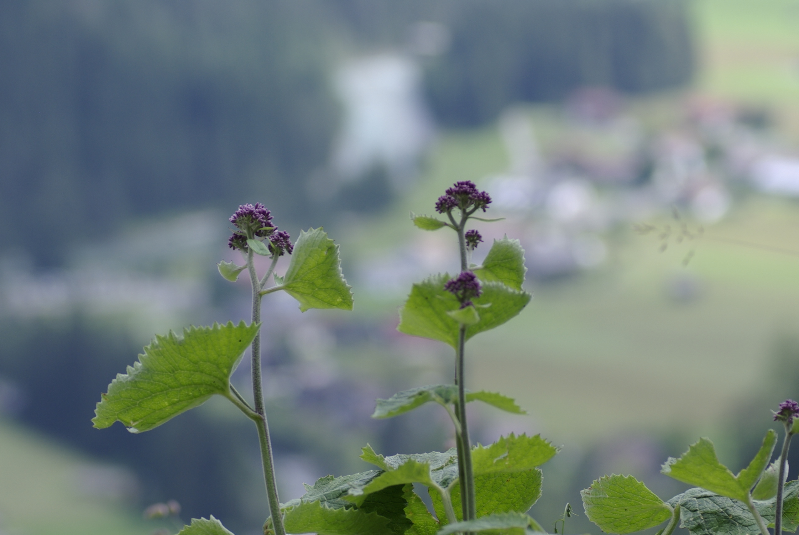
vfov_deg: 6.7
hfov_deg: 10.0
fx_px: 4555
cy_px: 404
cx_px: 482
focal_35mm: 205
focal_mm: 90
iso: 100
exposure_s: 1/250
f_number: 5
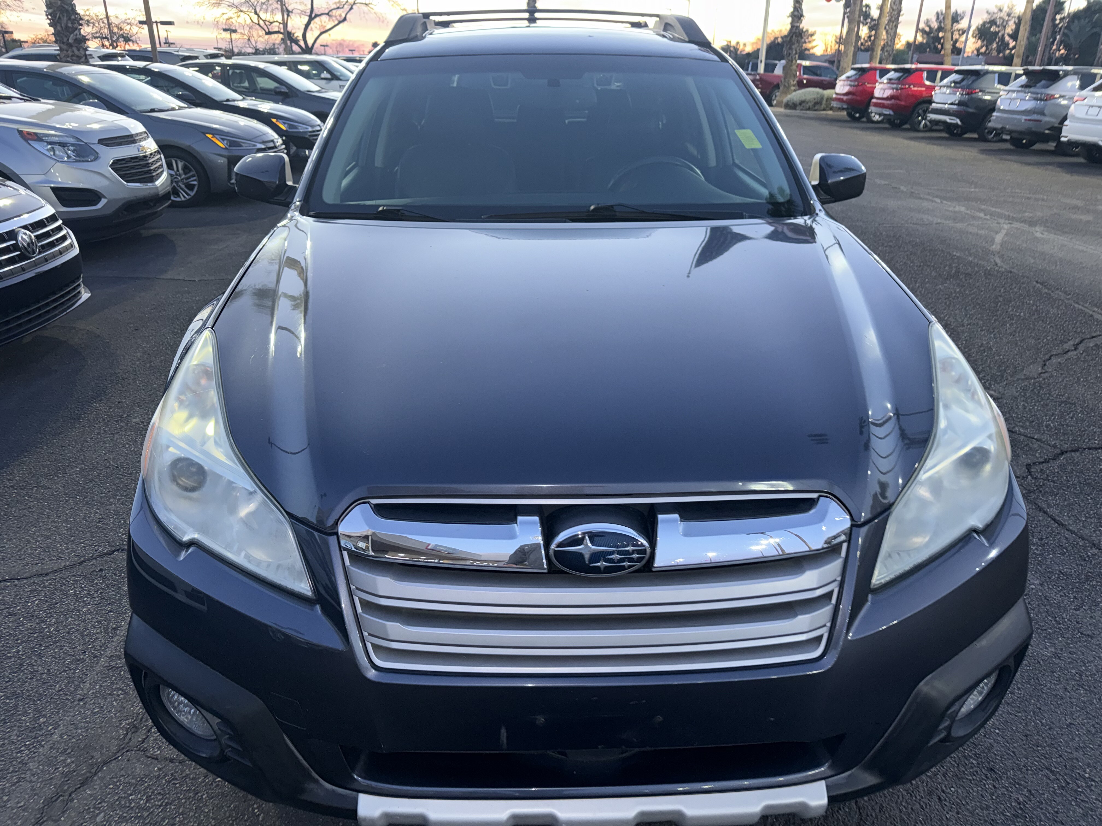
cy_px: 413
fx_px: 764
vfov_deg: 56.8
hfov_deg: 71.6
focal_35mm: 24
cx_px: 551
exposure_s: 1/49
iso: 100
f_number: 1.78
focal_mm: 6.76
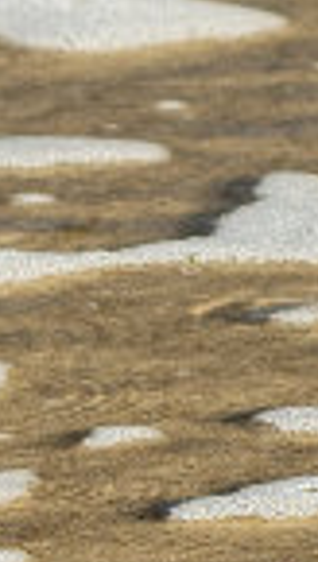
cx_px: -1373
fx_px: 12914
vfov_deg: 2.5
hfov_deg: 1.4
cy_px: 1072
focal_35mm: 865
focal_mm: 50
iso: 100
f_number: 5.6
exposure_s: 1/320
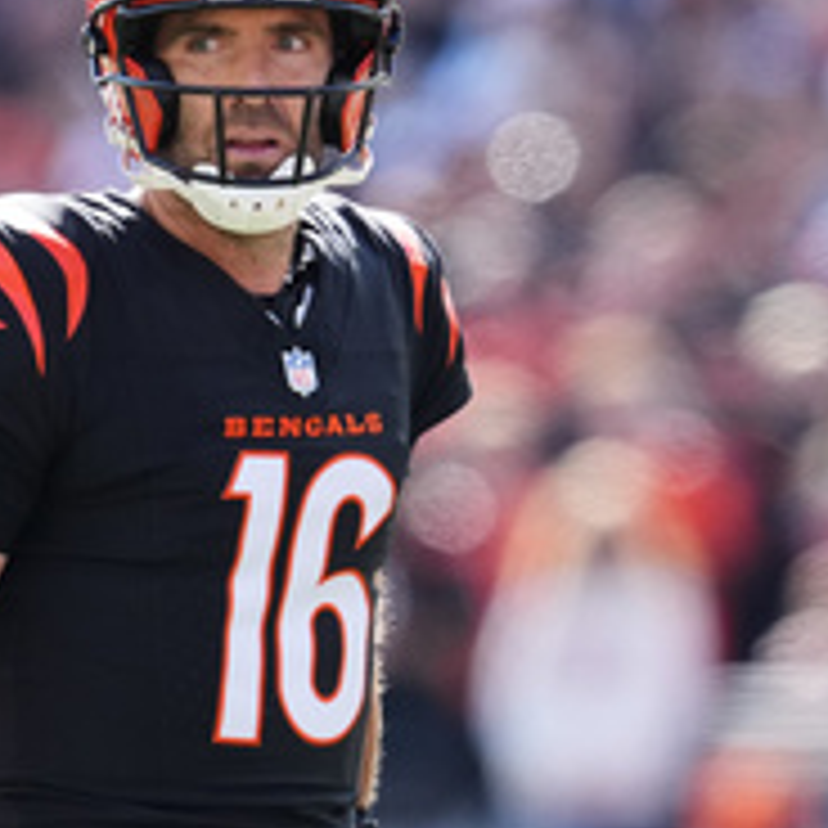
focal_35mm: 1417
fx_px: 38347
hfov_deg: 1.2
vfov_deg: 1.2
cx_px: 162
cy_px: 515
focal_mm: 400
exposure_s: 1/2500
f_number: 3.5
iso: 800
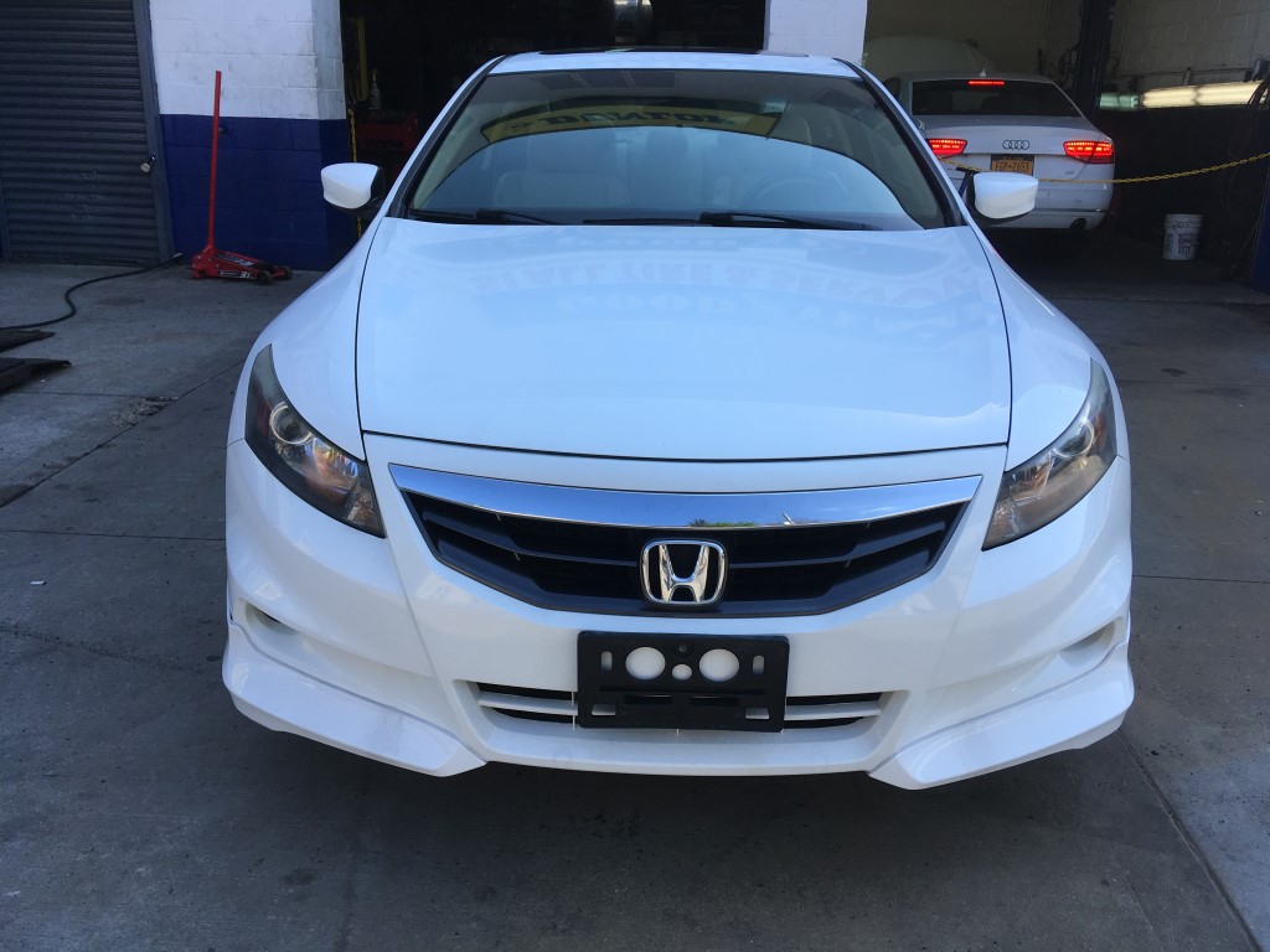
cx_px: 635
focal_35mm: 29
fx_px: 1064
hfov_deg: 61.7
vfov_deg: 48.2
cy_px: 476
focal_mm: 4.15
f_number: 2.2
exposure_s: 1/739
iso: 25
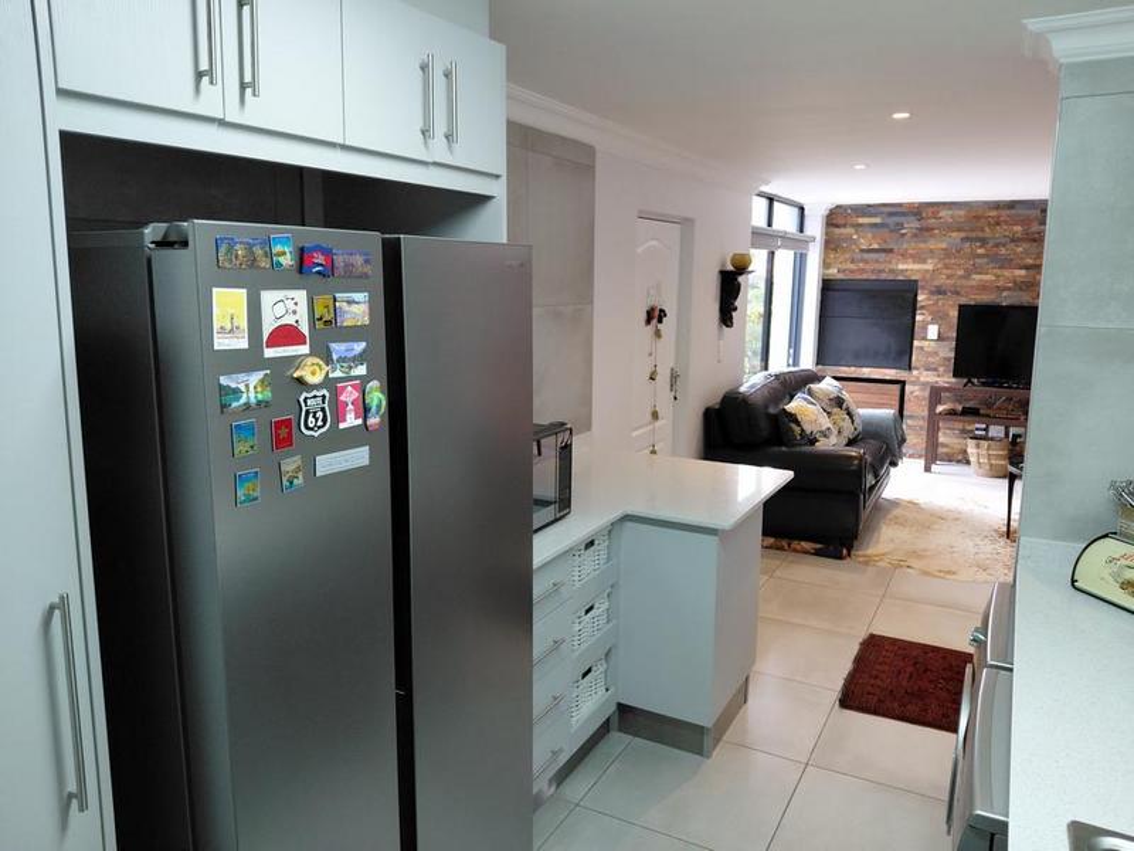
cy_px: 426
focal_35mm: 25
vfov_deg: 54.9
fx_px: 819
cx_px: 567
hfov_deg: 69.4
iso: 200
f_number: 1.8
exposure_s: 1/60
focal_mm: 4.69
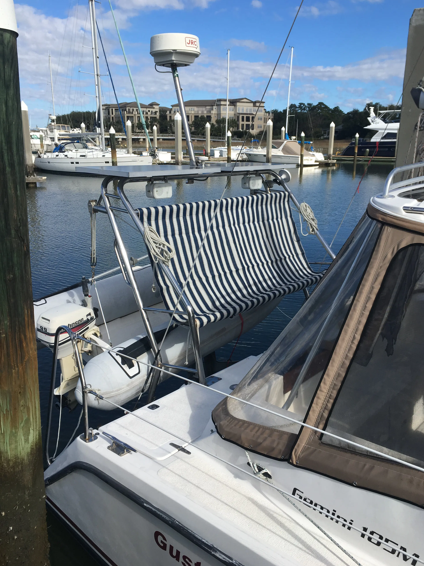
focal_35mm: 30
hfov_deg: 46.8
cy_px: 279
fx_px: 490
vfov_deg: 60.0
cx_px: 216
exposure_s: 1/1637
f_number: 2.2
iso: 25
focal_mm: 4.15
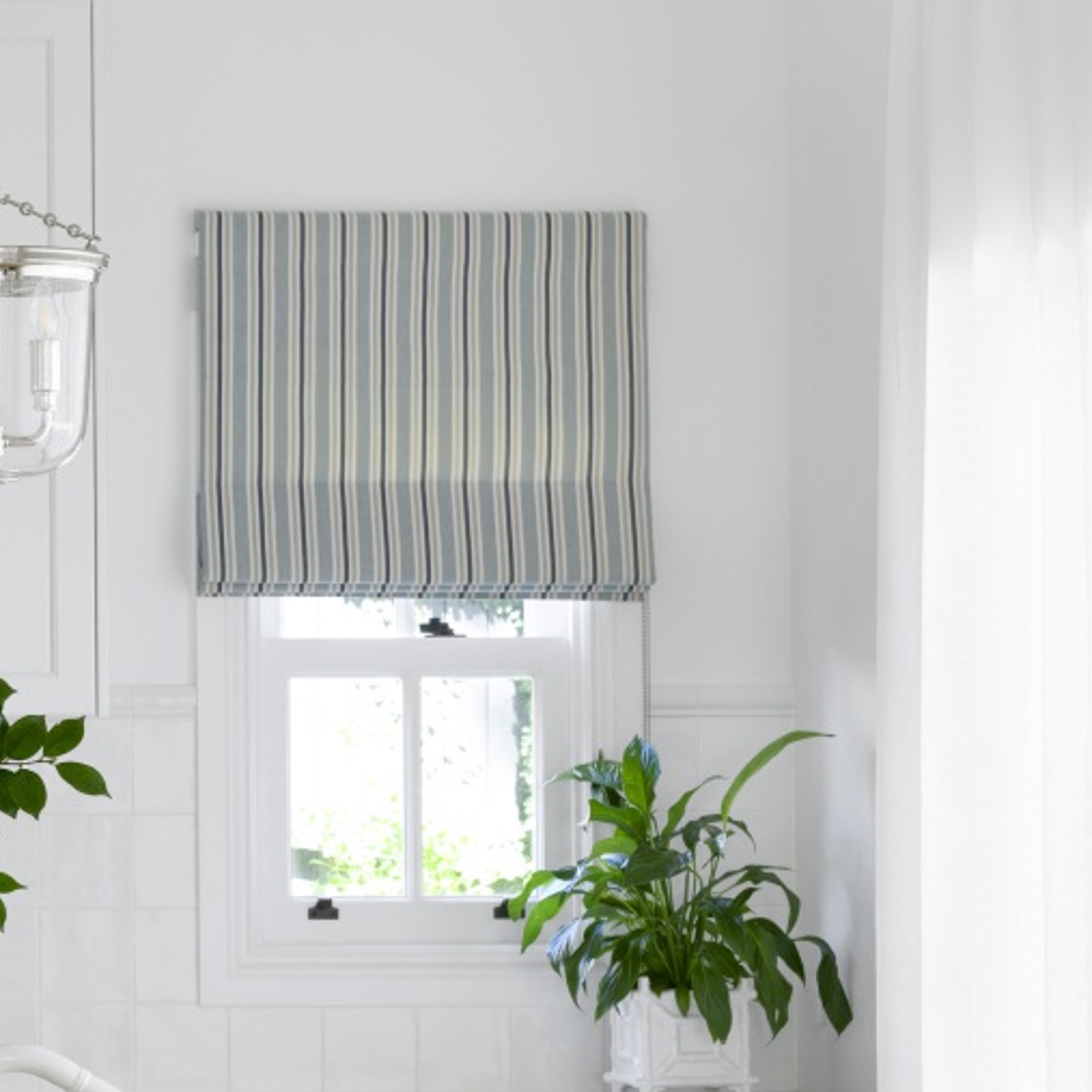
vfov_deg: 10.8
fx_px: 5746
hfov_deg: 10.2
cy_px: 874
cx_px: -898
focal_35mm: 161
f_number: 8
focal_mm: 50
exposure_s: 1/5
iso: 100
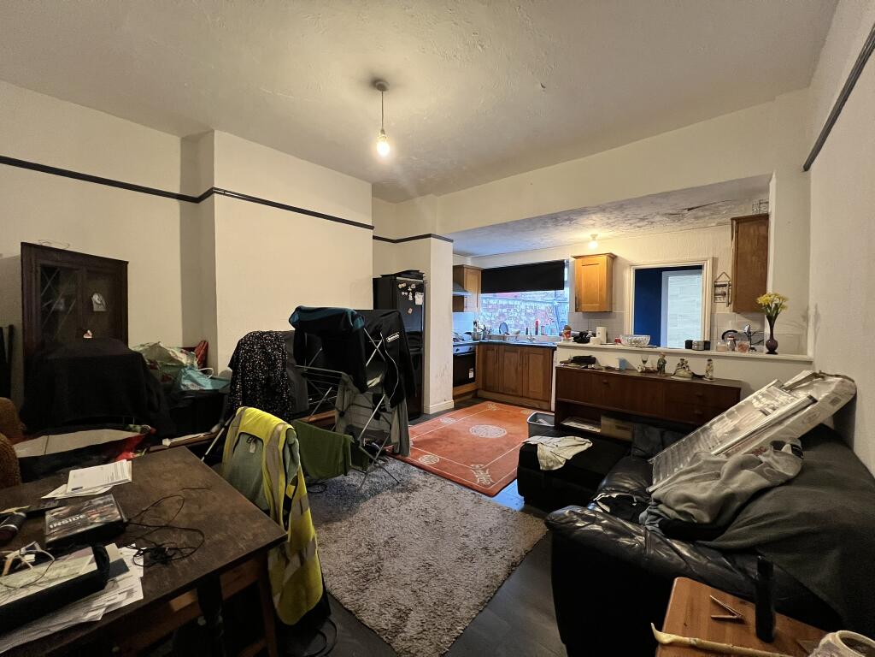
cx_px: 438
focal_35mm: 13
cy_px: 328
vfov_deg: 89.9
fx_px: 329
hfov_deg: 106.2
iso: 640
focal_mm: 1.57
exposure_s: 1/60
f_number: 1.8
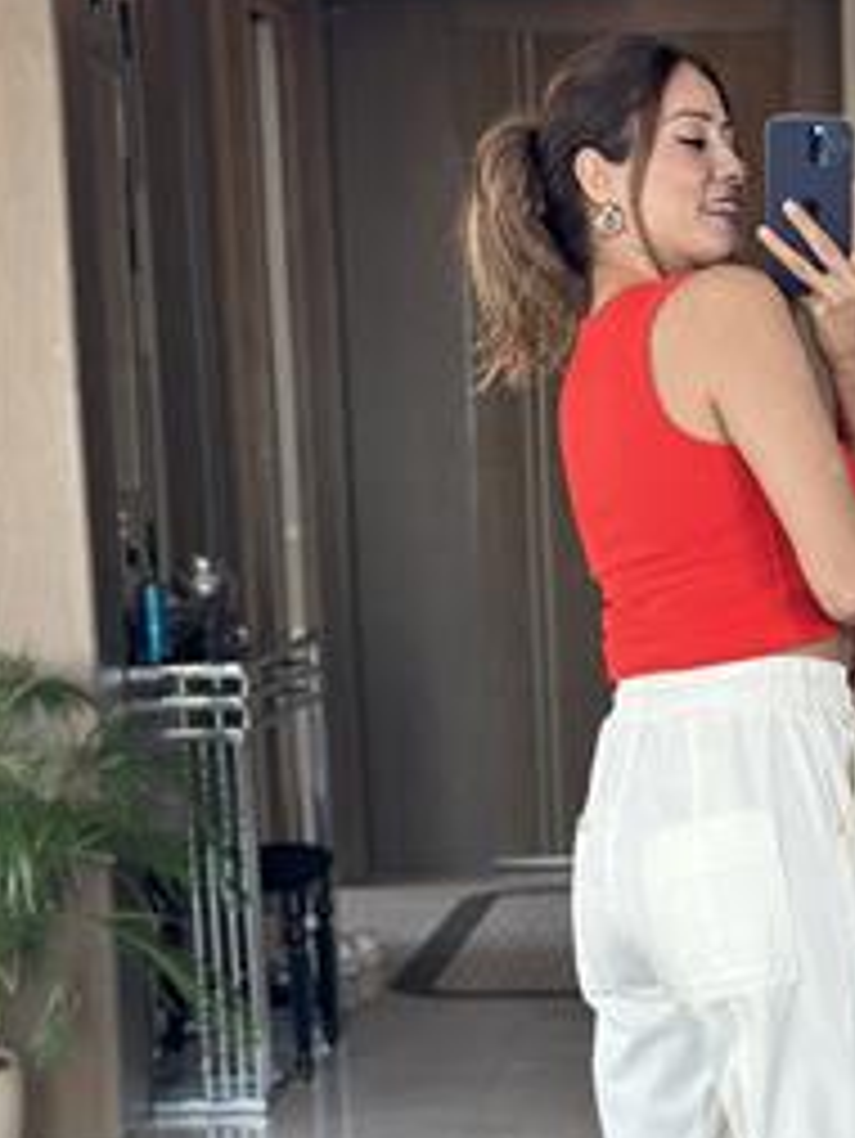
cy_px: 864
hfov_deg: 15.3
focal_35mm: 96
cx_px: 756
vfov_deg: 20.3
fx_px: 3159
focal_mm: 6.86
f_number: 1.78
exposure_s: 1/60
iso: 125
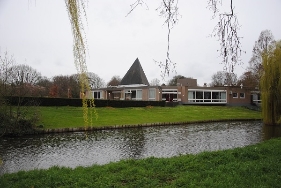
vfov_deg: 40.0
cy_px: 94
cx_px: 140
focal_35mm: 33
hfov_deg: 57.2
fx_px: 258
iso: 100
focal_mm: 22
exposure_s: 1/200
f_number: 4.5
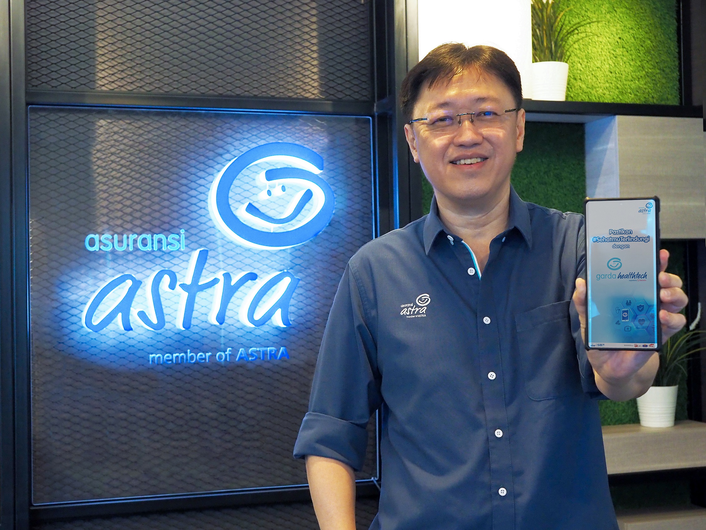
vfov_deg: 29.1
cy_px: 265
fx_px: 1020
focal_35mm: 50
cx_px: 353
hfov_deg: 38.2
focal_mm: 25
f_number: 4.5
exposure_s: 1/60
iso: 2500
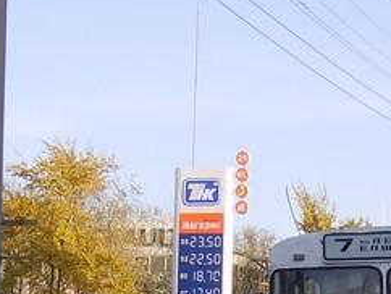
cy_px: 376
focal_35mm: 148
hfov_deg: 13.3
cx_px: 313
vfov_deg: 9.9
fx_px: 1673
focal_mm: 5.8
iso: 50
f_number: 2.8
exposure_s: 1/500
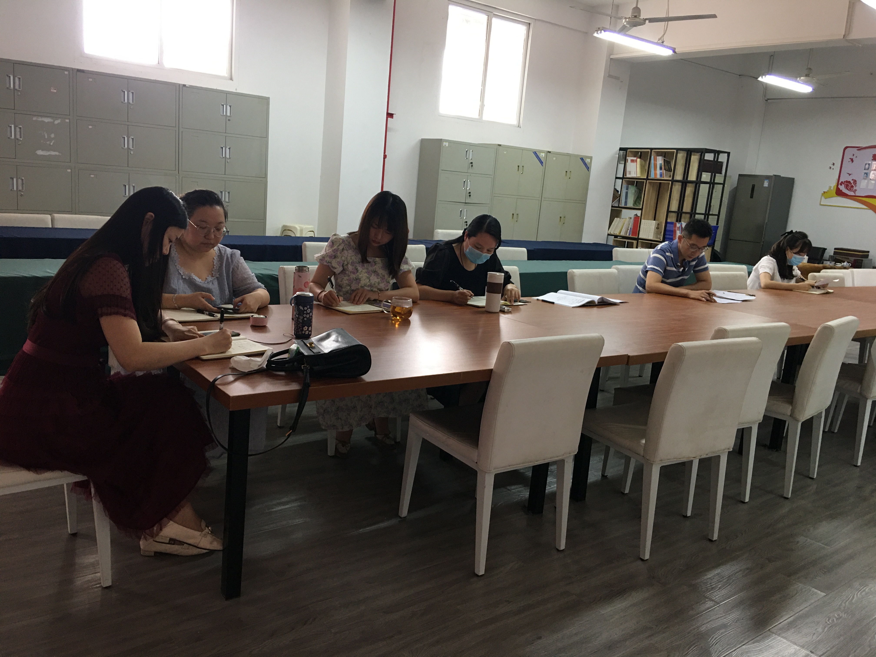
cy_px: 328
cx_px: 438
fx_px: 734
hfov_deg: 61.7
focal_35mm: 29
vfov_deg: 48.2
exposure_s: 1/17
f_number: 2.2
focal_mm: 4.15
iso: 64
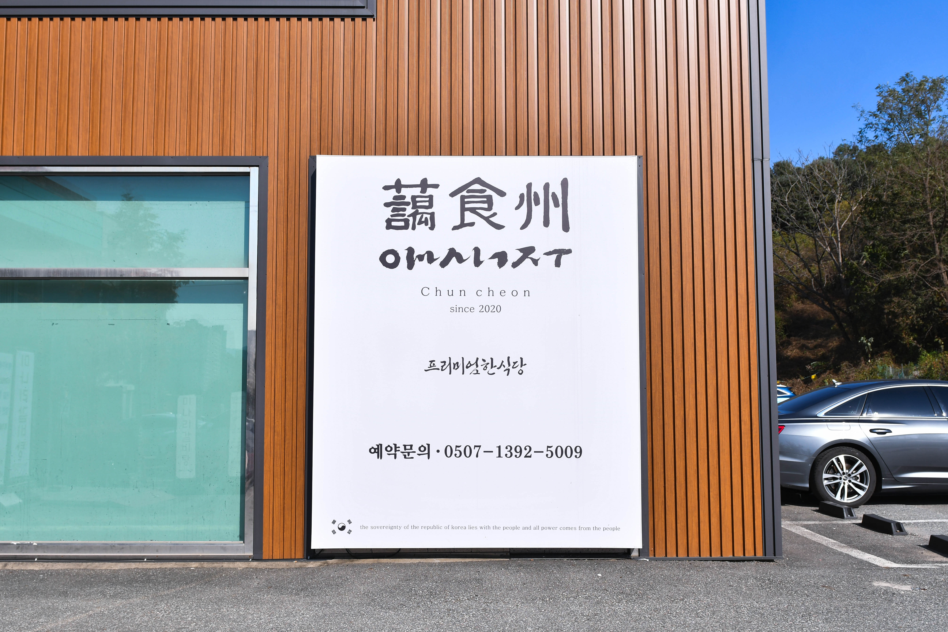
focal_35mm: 36
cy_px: 316
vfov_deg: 36.9
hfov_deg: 53.1
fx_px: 948
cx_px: 474
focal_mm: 24
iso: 100
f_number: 6.3
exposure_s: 1/500
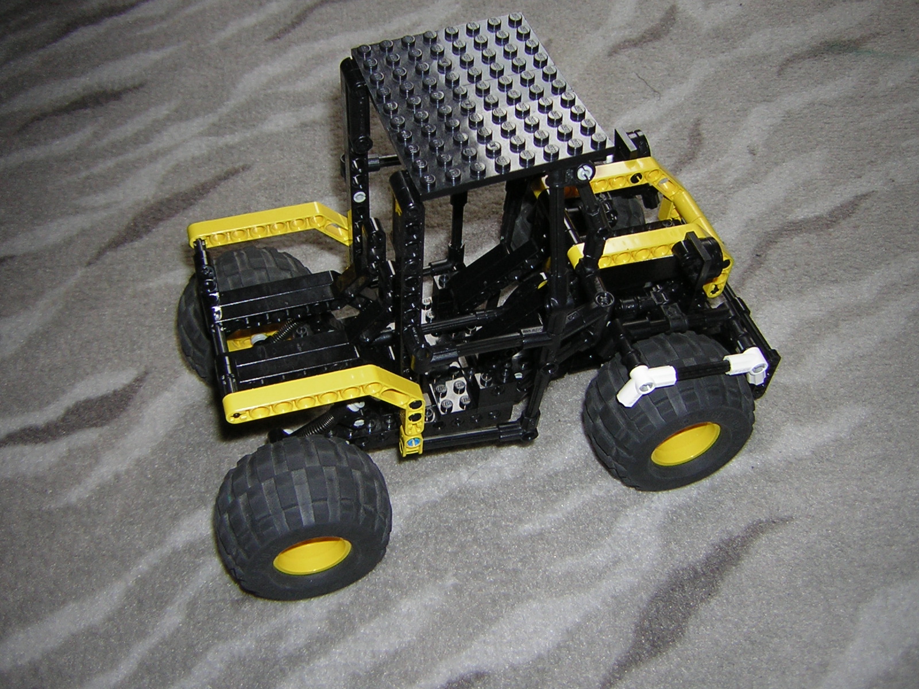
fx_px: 956
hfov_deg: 51.4
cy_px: 344
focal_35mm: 36
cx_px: 460
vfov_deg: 39.7
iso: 50
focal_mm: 4.7
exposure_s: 1/60.1
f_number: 2.6
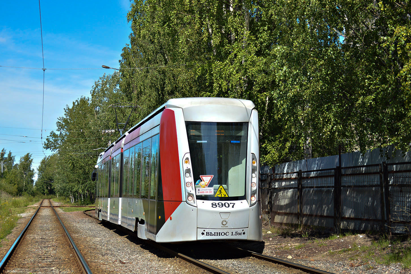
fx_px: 639
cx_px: 201
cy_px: 139
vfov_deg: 24.2
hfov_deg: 35.6
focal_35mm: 56
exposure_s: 1/640
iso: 200
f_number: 5
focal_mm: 36
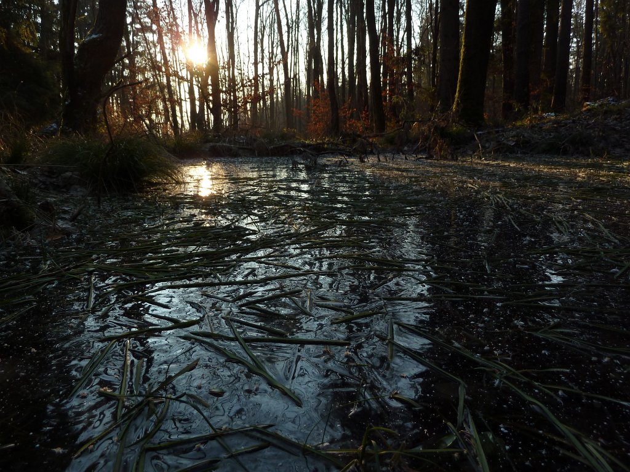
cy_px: 236
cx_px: 315
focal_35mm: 25
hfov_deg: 69.4
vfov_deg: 54.9
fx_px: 455
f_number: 3.5
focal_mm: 4.1
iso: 80
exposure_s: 1/100
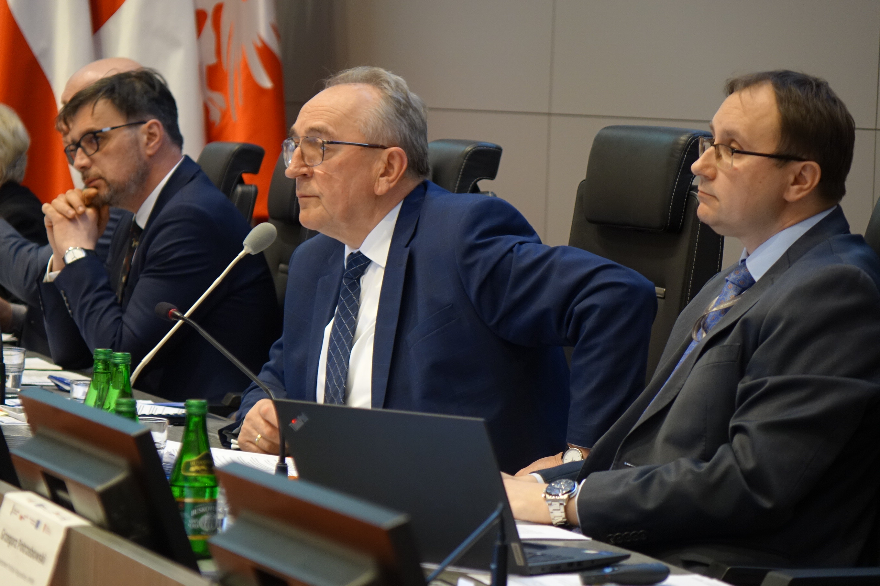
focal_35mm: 167
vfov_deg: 8.2
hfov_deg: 12.3
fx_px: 4082
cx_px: 438
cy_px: 292
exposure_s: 1/25
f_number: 2.8
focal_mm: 60.99
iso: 800
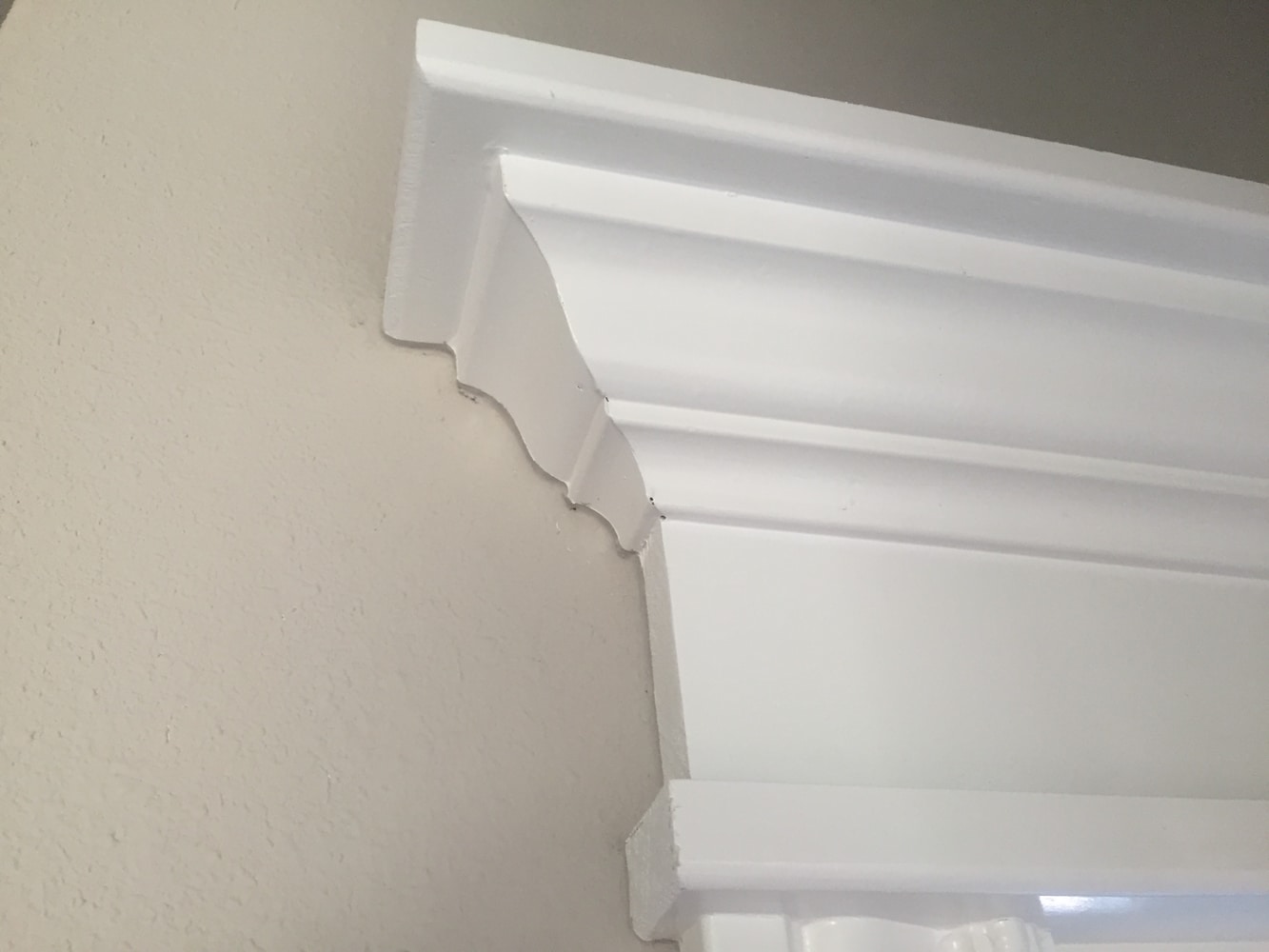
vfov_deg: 48.2
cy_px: 476
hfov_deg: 61.7
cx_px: 634
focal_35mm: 29
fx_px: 1063
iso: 100
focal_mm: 4.15
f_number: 2.2
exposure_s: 1/30
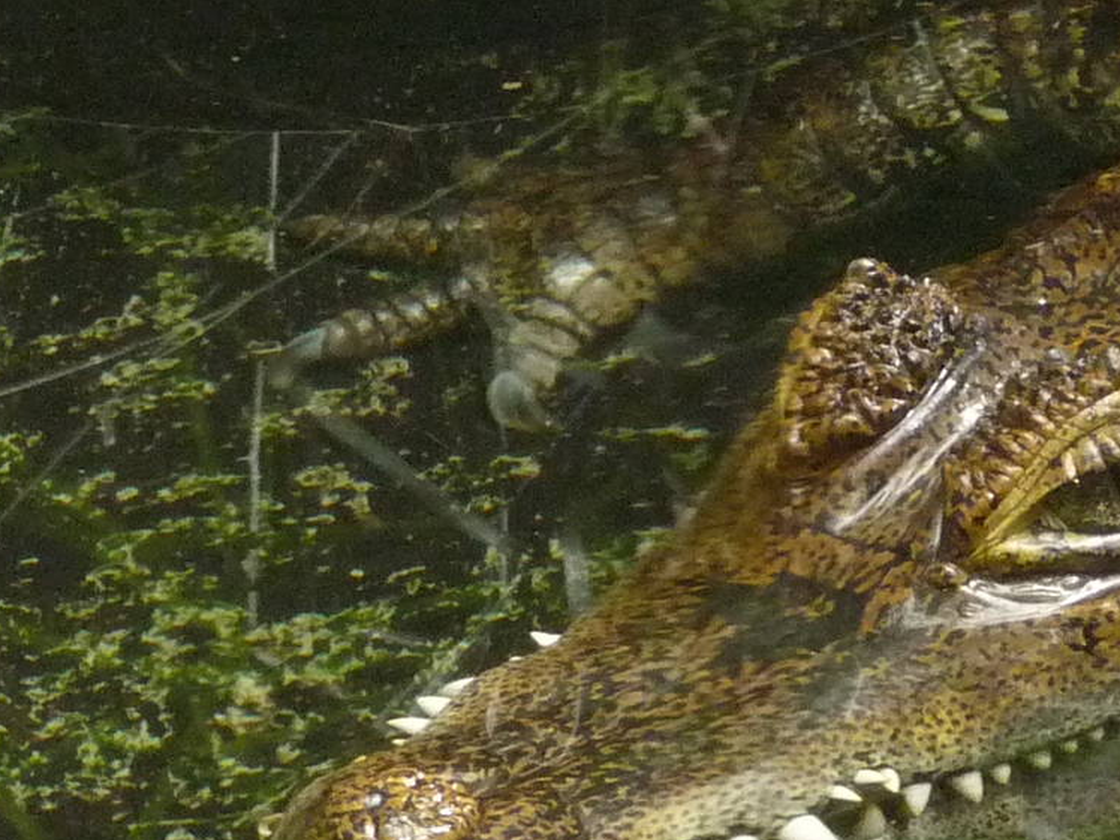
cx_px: 964
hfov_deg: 4.9
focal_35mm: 402
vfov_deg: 3.7
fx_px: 13007
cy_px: 633
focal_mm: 19.1
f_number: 4.7
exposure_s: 1/50
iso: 400
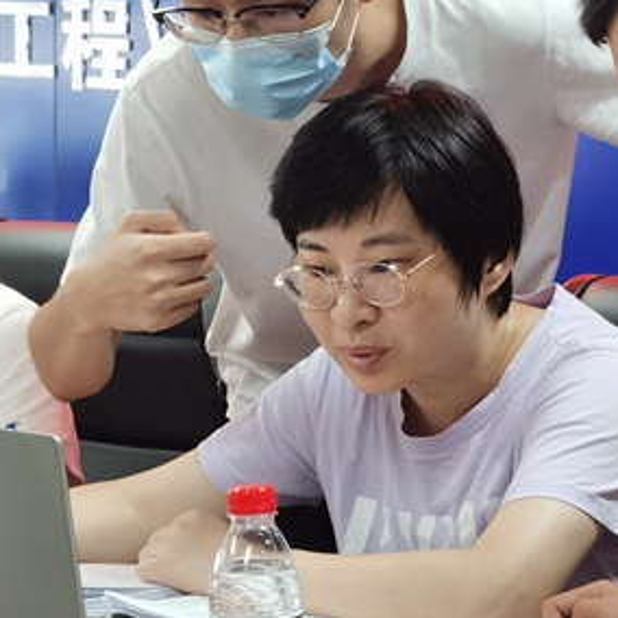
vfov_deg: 12.1
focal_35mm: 144
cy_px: 271
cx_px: 709
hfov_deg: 11.9
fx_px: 2909
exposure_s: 1/60
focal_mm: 5.56
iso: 160
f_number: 1.6
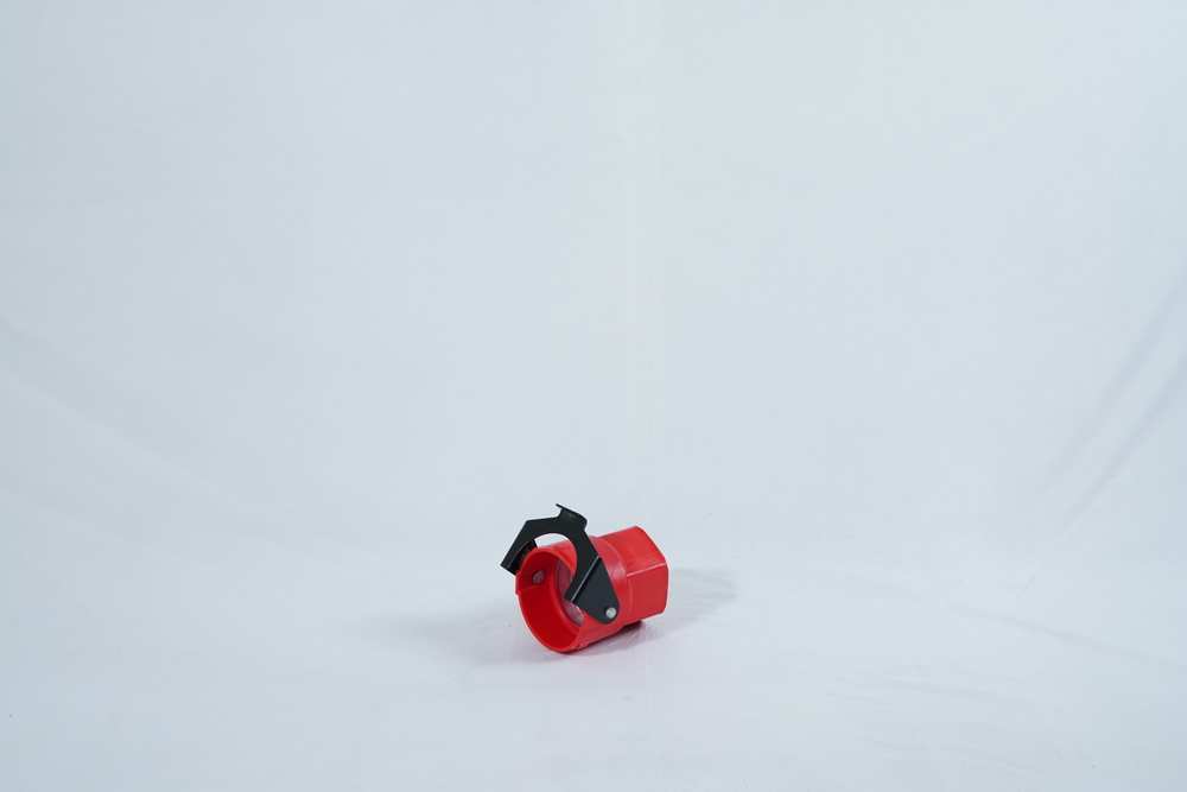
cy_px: 396
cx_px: 594
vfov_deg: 27.5
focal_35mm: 49
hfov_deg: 40.3
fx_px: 1616
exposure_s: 1/100
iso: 500
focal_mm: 49
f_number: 8
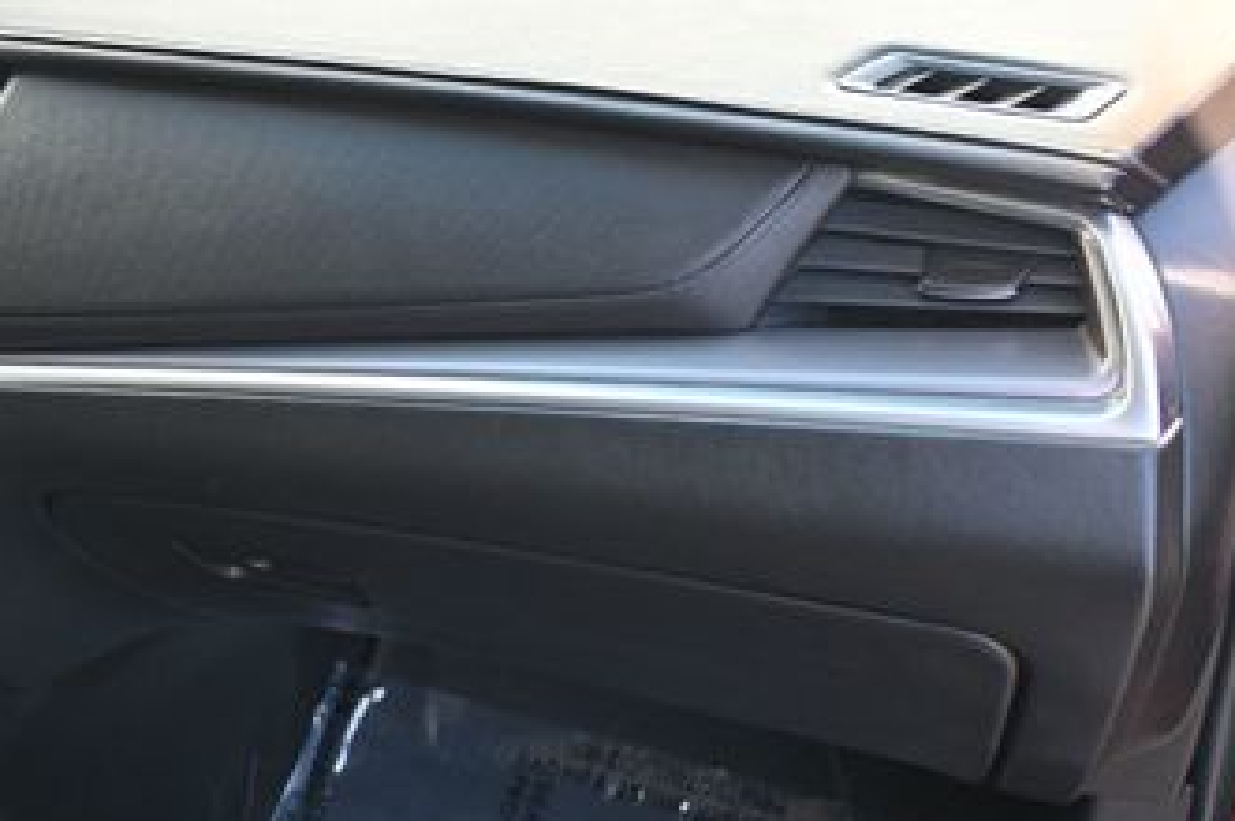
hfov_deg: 32.3
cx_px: 52
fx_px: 1988
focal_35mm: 58
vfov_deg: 23.3
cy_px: 526
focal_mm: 20
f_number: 3.8
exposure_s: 1/125
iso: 500
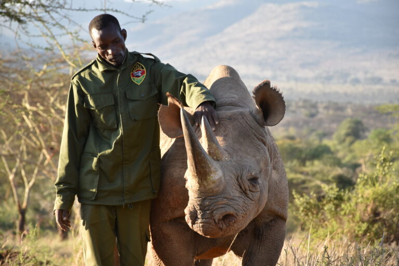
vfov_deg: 7.9
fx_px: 1928
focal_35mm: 174
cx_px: 200
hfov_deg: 11.8
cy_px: 133
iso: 200
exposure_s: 1/125
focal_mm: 116
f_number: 7.1
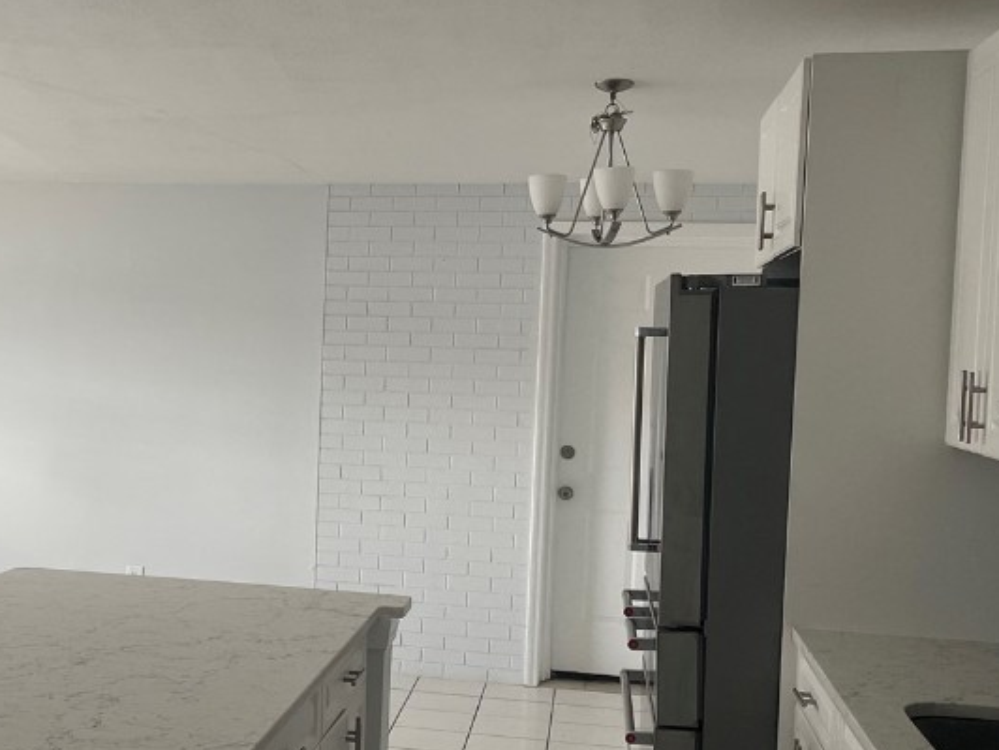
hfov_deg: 37.0
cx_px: 214
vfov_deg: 29.1
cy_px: 412
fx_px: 1443
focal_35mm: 50
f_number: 1.6
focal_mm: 5.1
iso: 125
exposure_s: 1/111
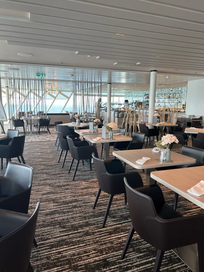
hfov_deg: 53.1
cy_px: 136
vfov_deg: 67.3
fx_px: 204
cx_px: 102
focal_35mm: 26
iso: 40
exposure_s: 1/121
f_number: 1.5
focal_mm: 5.7
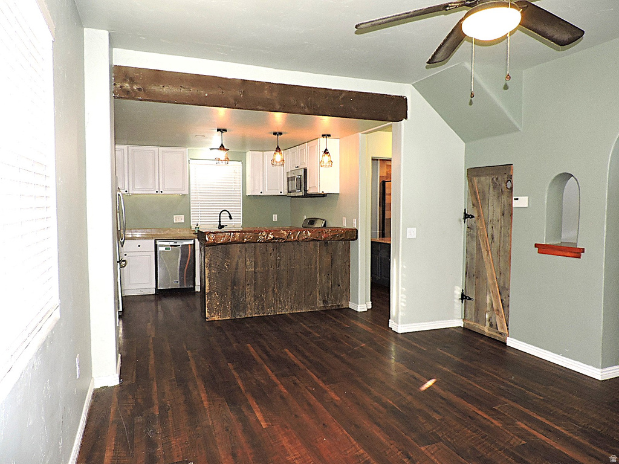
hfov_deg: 71.6
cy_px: 232
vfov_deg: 56.8
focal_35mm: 24
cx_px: 310
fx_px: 429
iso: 200
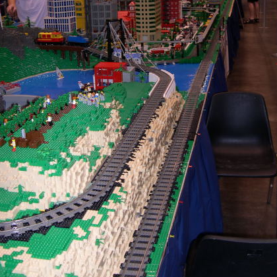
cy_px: 99
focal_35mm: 48
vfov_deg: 35.1
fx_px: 435
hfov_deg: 35.4
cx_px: 144
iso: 100
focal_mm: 8
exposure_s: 1/60
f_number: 2.8
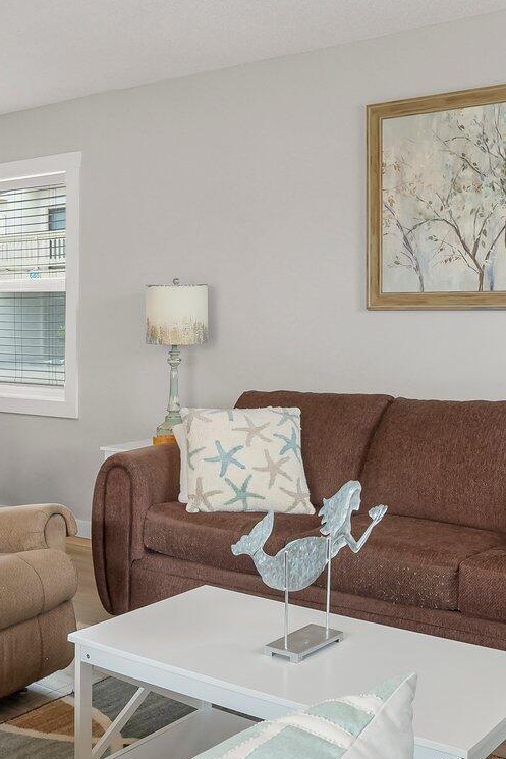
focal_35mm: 44
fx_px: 927
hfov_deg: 30.5
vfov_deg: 44.3
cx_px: 205
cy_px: 319
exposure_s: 1/13
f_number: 9
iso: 640
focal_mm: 16
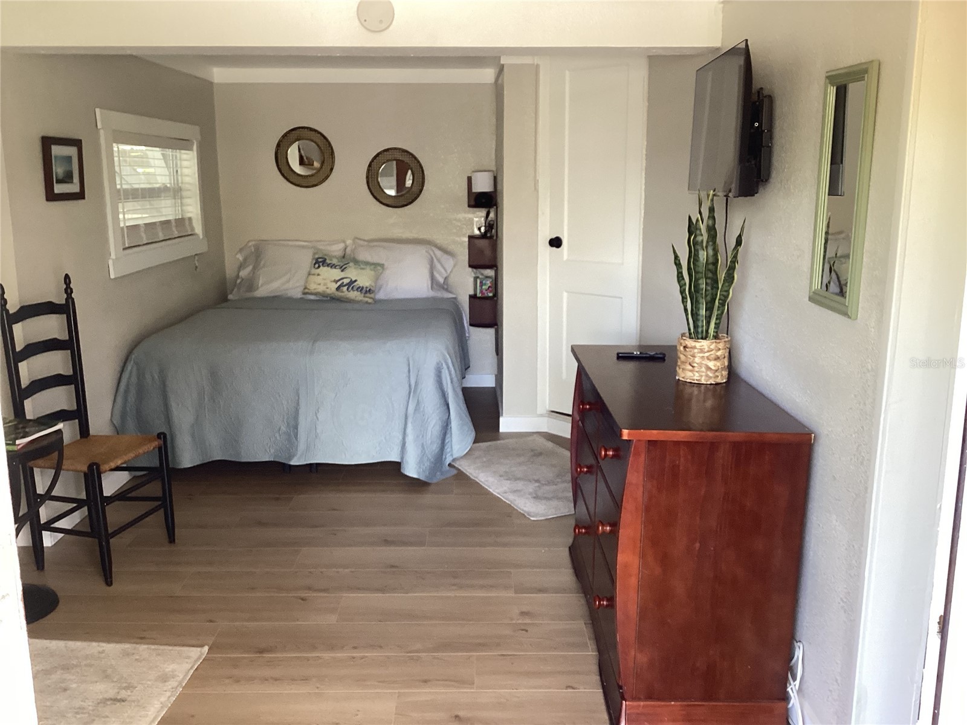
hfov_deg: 58.4
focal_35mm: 31
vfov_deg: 45.4
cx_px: 484
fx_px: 866
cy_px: 362
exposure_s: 1/50
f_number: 2.4
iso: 160
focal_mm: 3.3
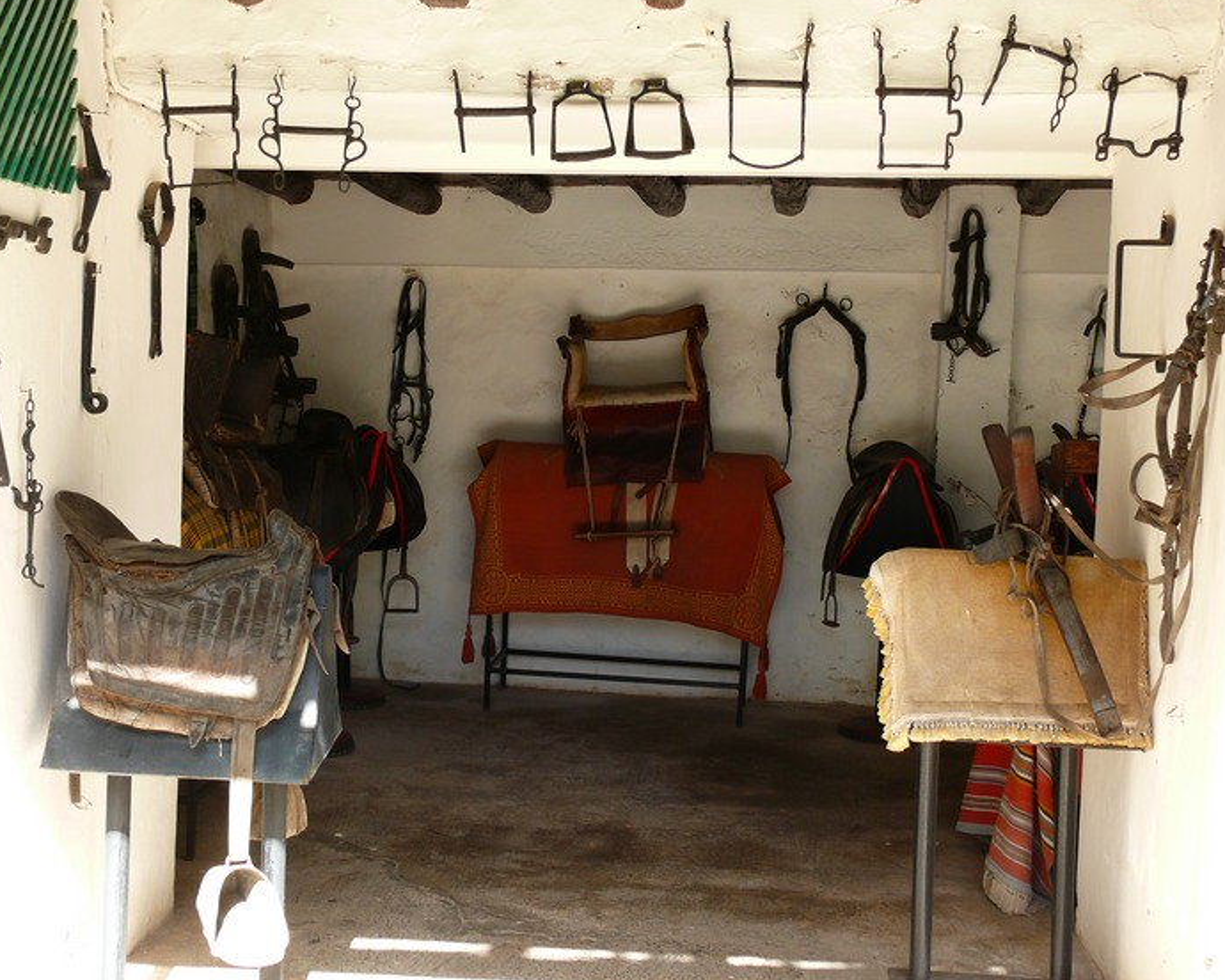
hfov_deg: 36.0
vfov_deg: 29.1
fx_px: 1885
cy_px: 486
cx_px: 591
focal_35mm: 52
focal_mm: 10.4
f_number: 4
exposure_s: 1/60
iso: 100
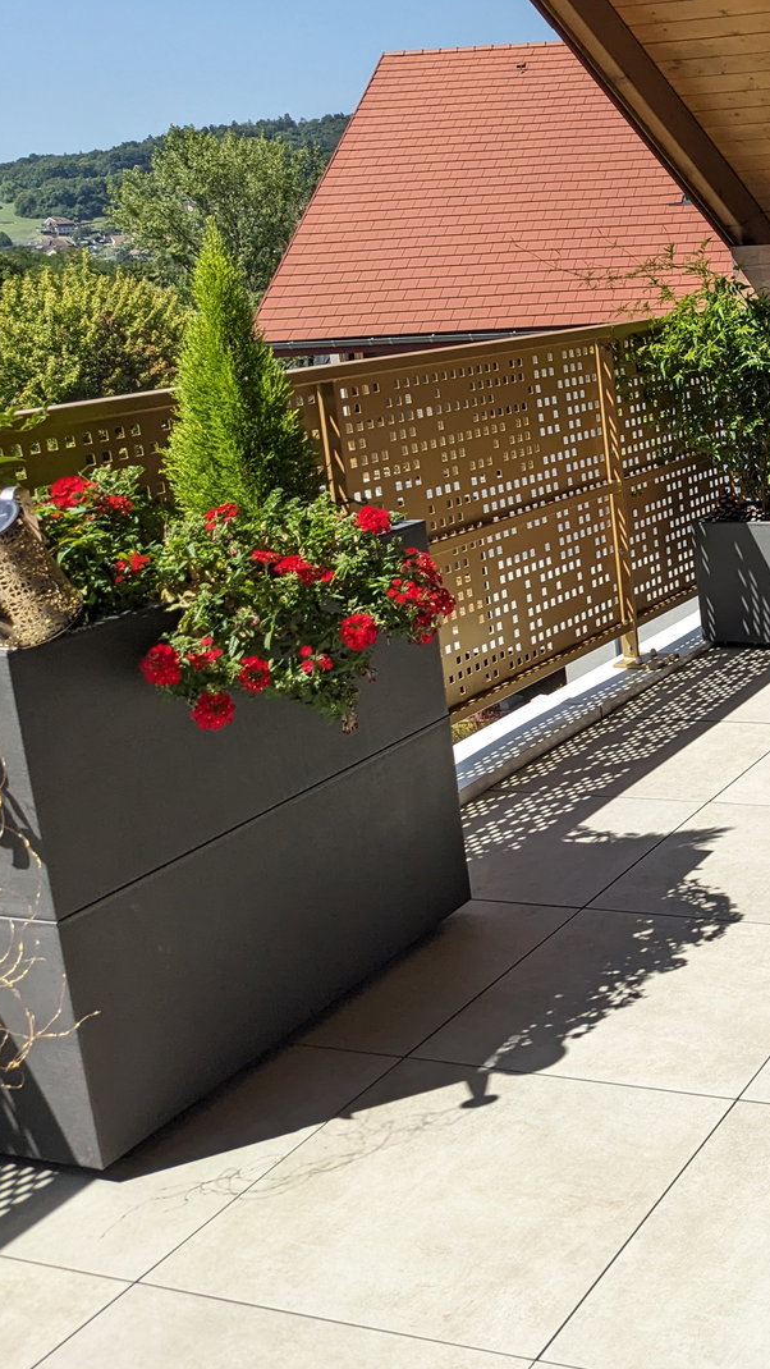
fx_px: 1597
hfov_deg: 25.0
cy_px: 633
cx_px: 871
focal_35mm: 44
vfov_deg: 46.4
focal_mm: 4.38
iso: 86
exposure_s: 1/4695
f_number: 1.73
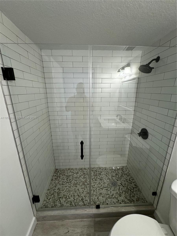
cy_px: 118
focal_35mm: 14
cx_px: 88
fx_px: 95
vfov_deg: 102.1
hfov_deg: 85.7
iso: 250
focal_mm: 2.22
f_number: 2.2
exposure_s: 1/120
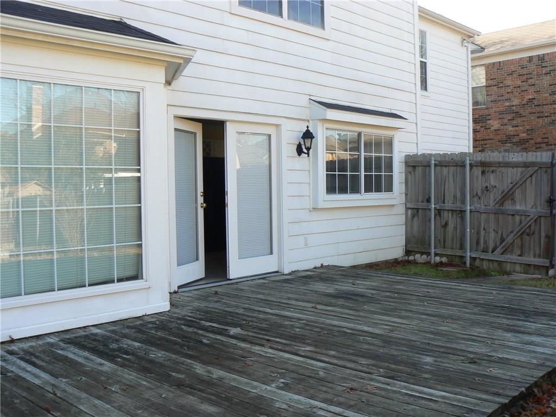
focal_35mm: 36
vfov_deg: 39.7
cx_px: 278
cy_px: 208
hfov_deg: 51.4
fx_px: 578
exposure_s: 1/125
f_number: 4.5
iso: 80
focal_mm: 6
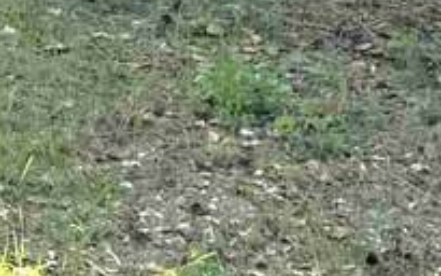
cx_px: -729
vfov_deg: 7.2
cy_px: -576
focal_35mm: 159
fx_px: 1910
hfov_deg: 10.6
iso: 80
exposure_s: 1/1395
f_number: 1.78
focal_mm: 6.76
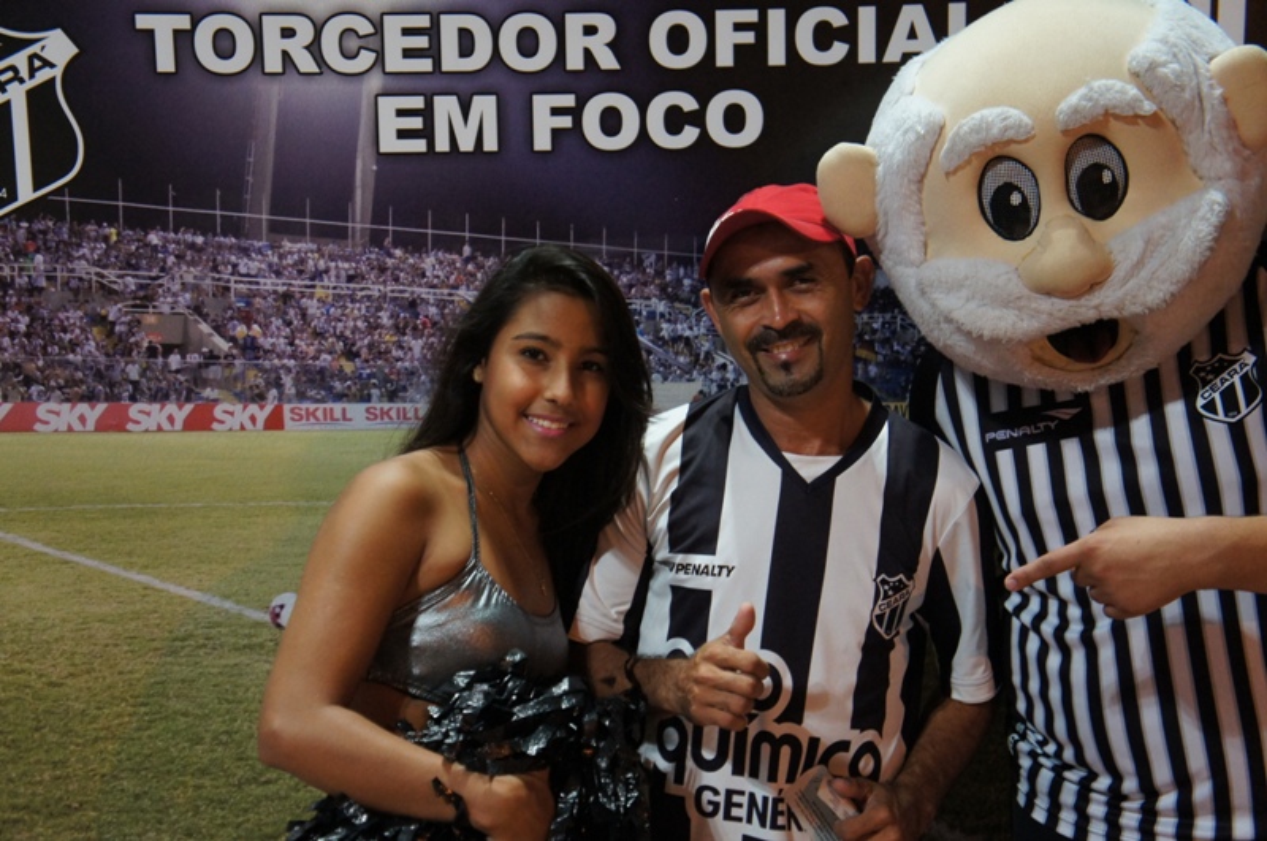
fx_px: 2003
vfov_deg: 23.7
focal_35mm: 57
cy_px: 420
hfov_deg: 35.1
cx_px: 634
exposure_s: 1/30
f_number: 4.5
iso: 1600
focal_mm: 38
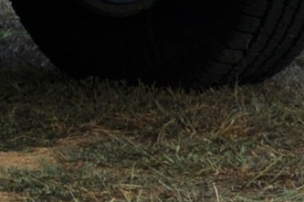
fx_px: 2850
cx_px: -364
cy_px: -424
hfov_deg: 5.9
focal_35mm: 338
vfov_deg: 3.9
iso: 200
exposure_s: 1/160
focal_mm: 30
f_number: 6.3
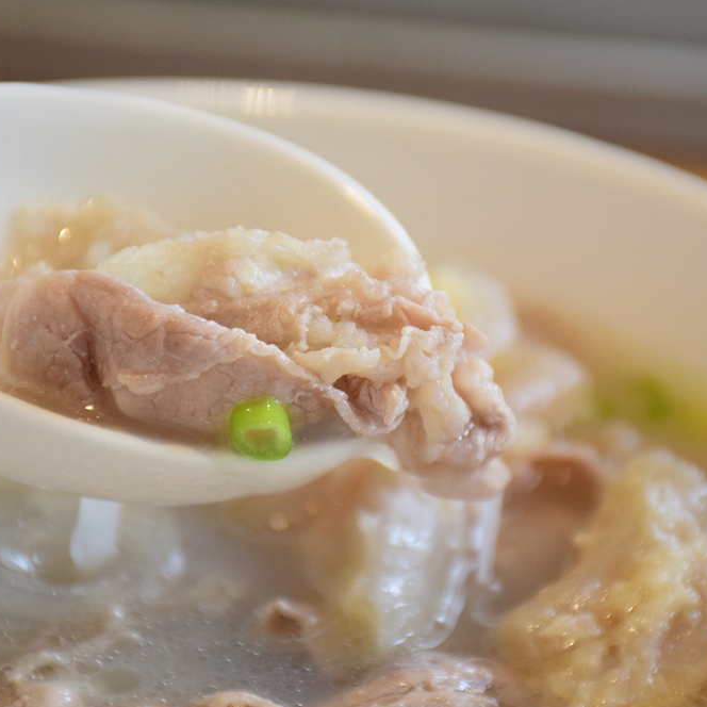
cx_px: 347
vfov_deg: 8.1
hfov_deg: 8.1
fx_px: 4968
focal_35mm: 215
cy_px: 354
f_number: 5.6
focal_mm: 112
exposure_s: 1/320
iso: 1600
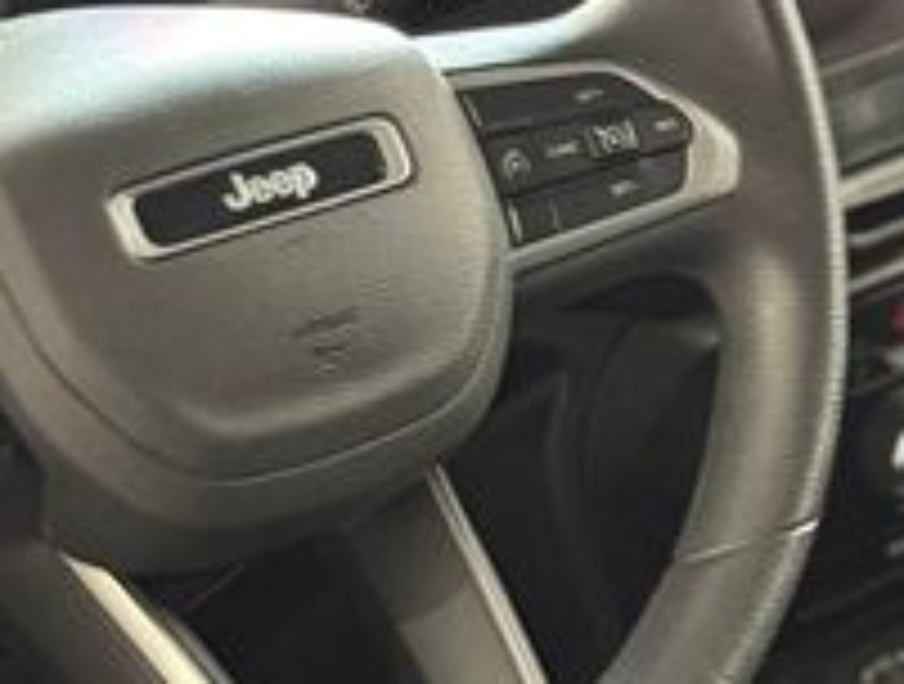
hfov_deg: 17.5
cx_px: 544
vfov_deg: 13.3
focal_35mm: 112
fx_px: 2934
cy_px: 382
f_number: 1.78
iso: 1250
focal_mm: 6.76
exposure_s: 1/20
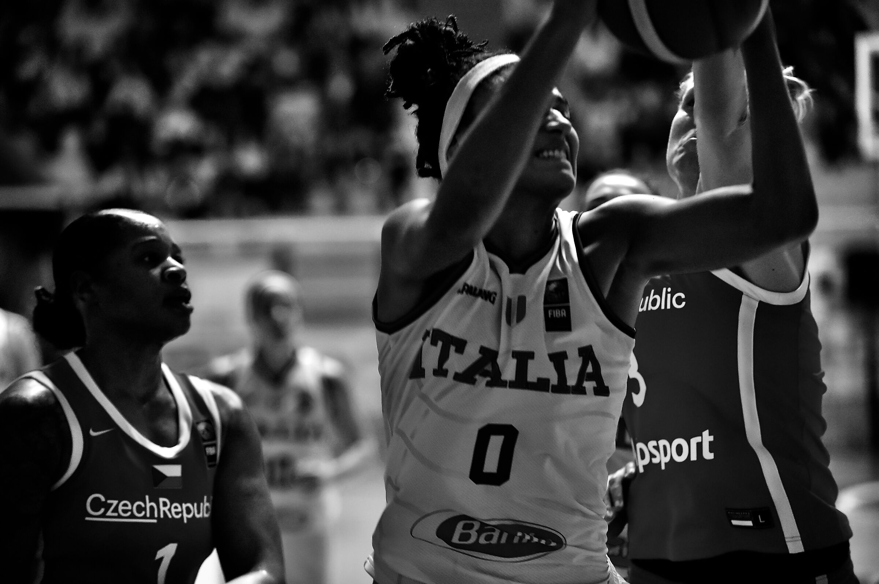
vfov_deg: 10.5
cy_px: 292
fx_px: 3171
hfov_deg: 15.8
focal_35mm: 130
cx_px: 440
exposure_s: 1/640
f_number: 2.8
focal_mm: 130
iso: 4000
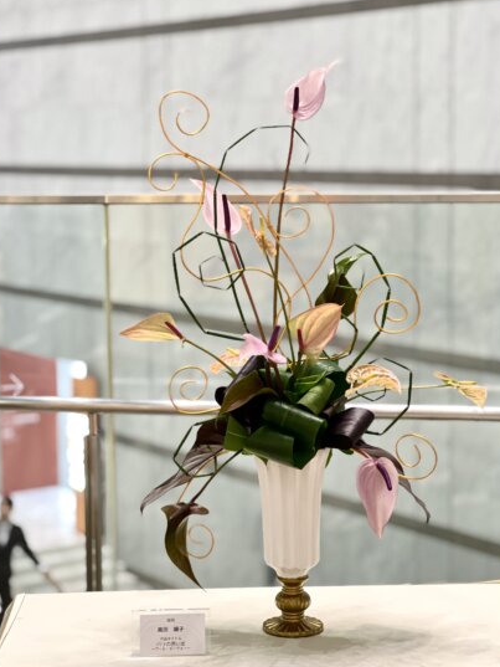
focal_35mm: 86
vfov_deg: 22.8
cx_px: 241
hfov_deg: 17.2
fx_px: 1656
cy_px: 324
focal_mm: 9
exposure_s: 1/24
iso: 400
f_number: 2.8
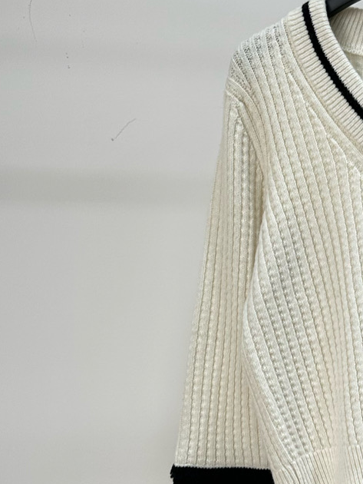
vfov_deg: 29.6
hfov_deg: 21.2
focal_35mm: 65
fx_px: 908
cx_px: 424
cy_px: 319
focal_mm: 6.86
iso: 80
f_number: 1.78
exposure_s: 1/255
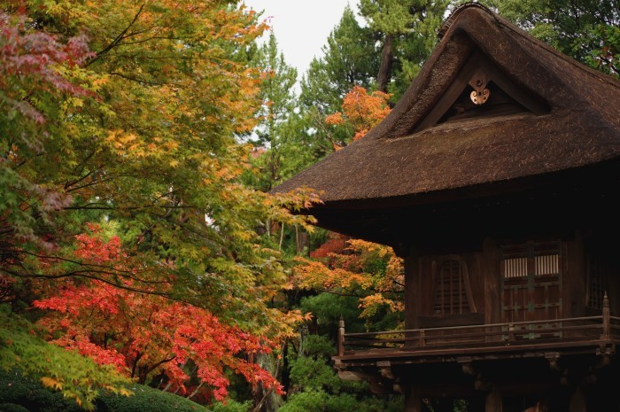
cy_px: 206
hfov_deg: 27.0
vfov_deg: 18.1
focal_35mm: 75
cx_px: 310
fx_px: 1290
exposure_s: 1/500
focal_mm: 50
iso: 200
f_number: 2.8
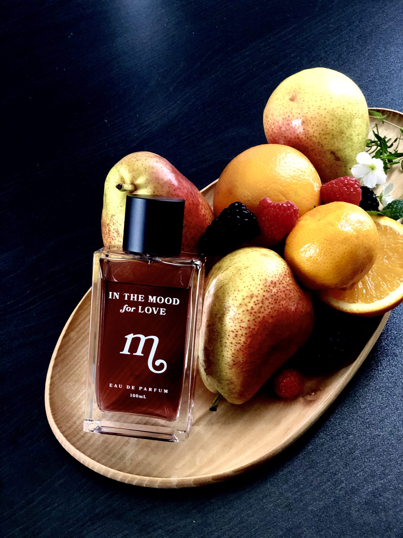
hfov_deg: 28.0
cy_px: 269
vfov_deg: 36.8
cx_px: 202
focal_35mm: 52
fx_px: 807
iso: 160
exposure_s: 1/17
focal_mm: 6
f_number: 2.4
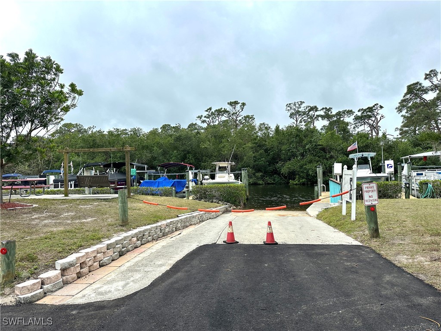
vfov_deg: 56.8
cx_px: 220
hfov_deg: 71.6
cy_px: 166
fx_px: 306
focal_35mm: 24
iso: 80
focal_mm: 6.86
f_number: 1.78
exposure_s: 1/2809
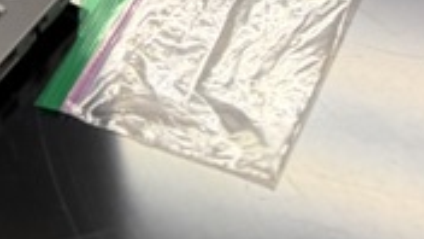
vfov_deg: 6.7
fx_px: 1709
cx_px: -5
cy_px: -628
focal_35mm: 152
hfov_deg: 13.9
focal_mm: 6.76
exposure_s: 1/120
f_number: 1.78
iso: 200
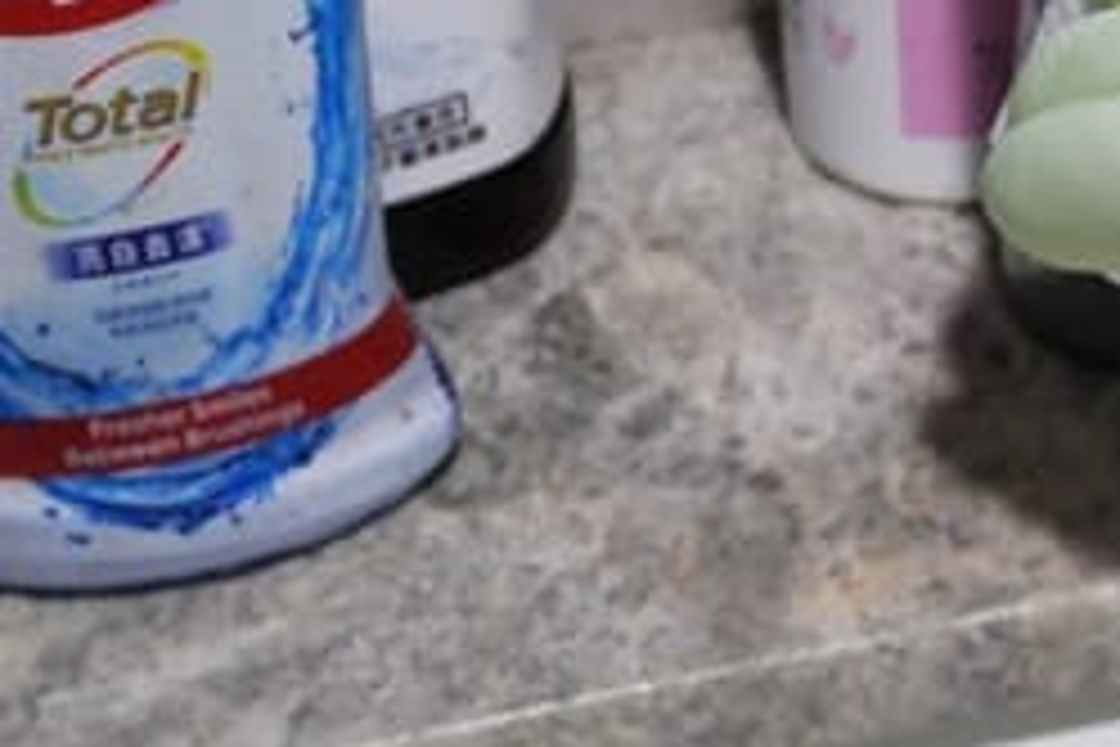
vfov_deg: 12.9
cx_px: 1140
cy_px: 333
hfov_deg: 18.7
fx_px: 3298
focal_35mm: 106
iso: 1250
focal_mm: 19
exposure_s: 1/60
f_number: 4.3
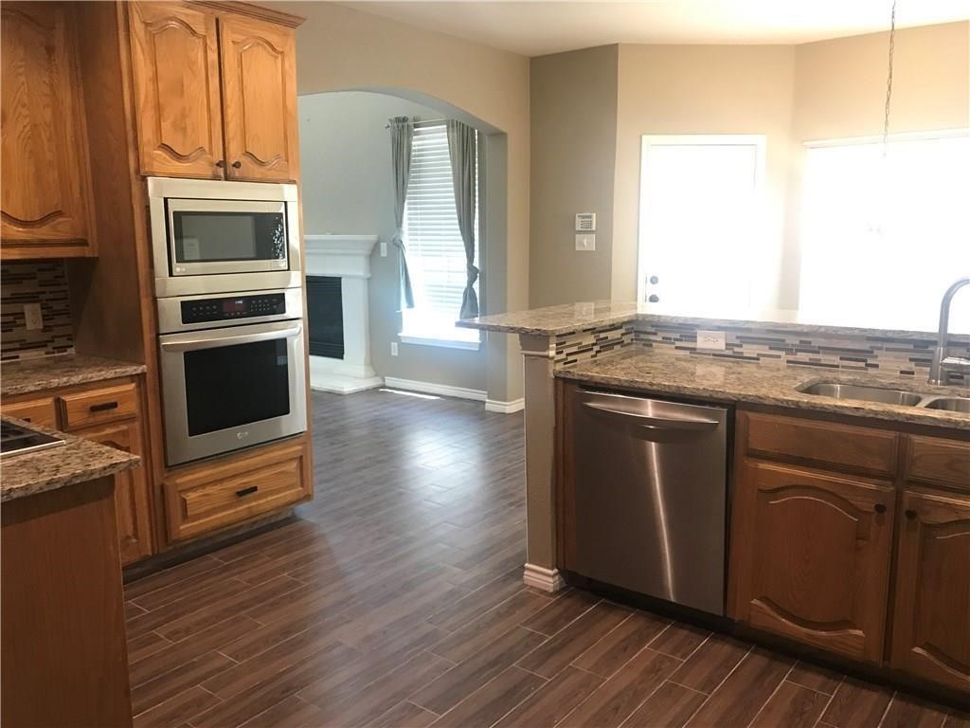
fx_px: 785
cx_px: 485
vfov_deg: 49.7
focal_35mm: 28
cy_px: 364
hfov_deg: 63.4
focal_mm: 3.99
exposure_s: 1/15
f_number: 1.8
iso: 64
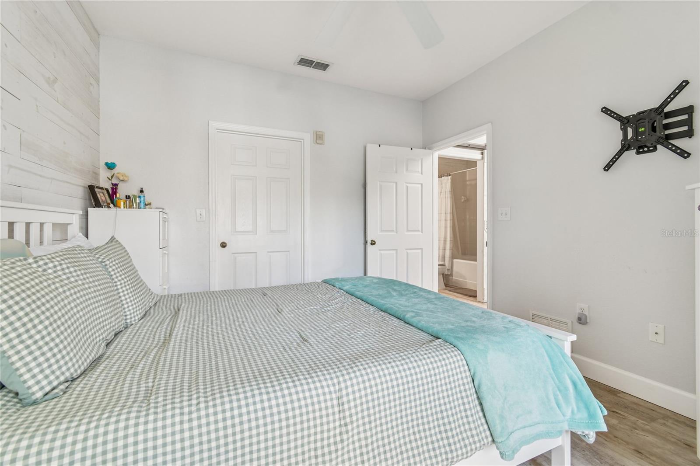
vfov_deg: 77.3
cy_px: 233
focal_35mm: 15
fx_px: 292
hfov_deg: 100.4
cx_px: 350
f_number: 7.1
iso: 100
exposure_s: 1/2
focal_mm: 10
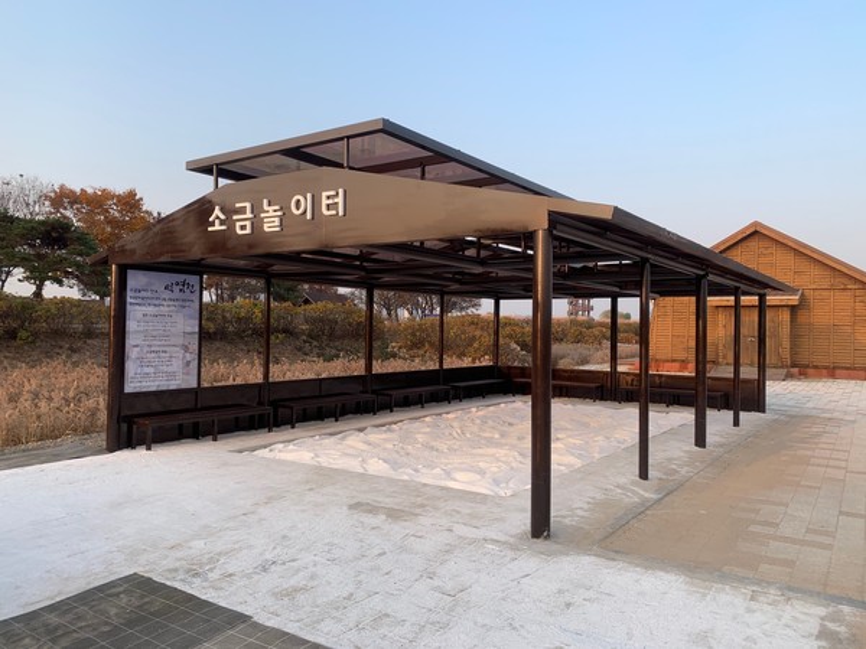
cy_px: 324
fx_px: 650
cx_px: 433
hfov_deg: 67.3
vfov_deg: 53.1
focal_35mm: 26
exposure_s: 1/405
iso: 25
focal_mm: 4.25
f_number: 1.8
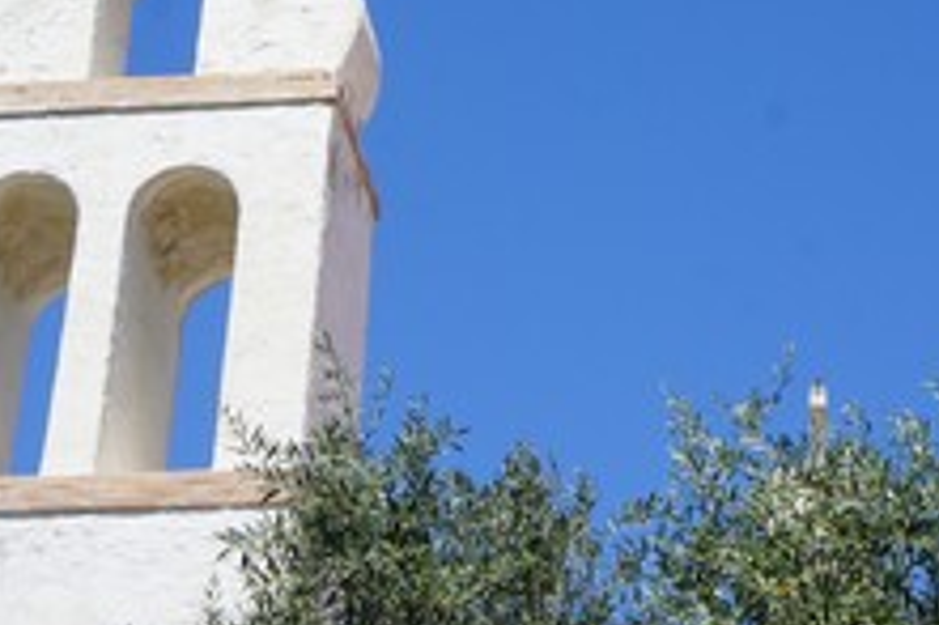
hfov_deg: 19.8
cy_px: 157
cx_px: 599
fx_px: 2686
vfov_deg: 13.2
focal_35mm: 103
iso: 250
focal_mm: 33
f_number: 13
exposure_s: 1/250
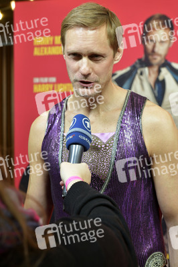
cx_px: 89
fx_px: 461
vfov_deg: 32.4
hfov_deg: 21.9
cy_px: 134
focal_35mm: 62
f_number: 6.3
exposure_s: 1/250
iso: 1000
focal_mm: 62
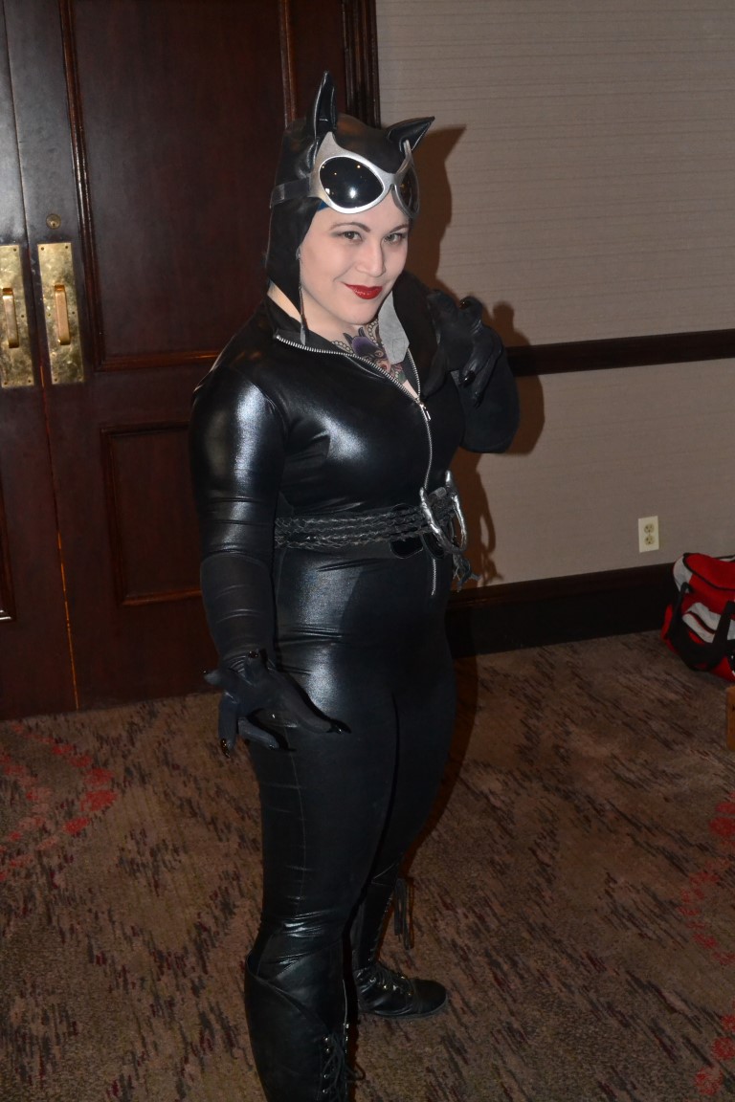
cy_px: 551
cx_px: 368
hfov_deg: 29.9
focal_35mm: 45
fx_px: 1378
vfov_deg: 43.6
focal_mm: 30
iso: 3200
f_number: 7.1
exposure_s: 1/60
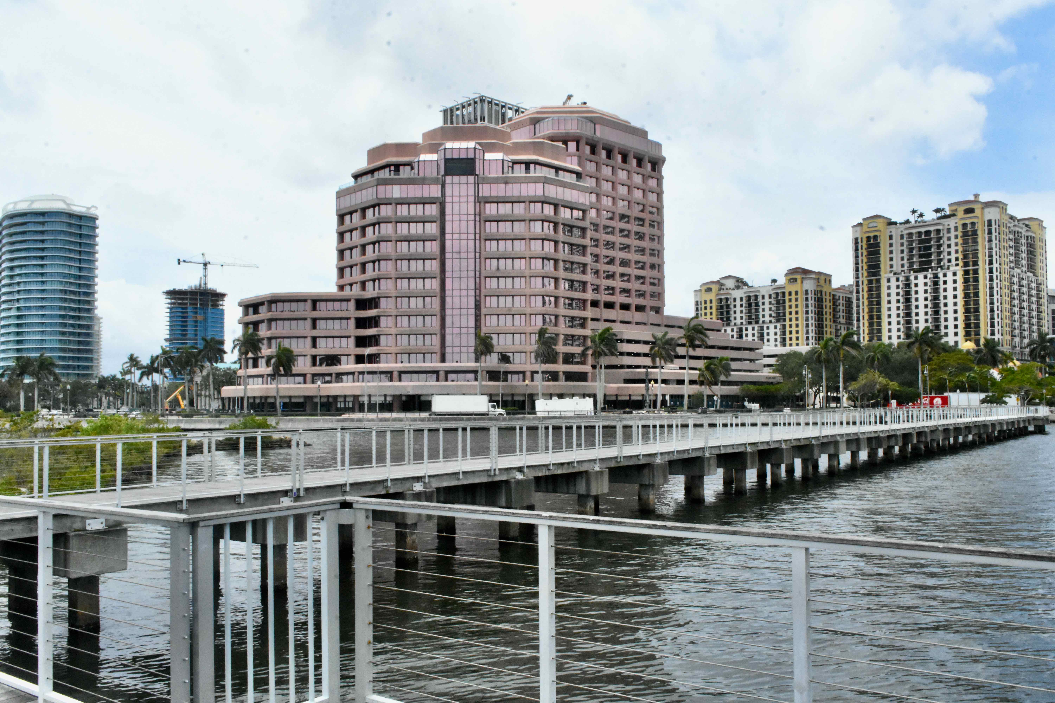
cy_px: 352
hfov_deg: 61.9
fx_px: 879
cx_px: 528
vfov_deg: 43.6
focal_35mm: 30
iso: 8000
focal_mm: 20
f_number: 22
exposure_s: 1/2000
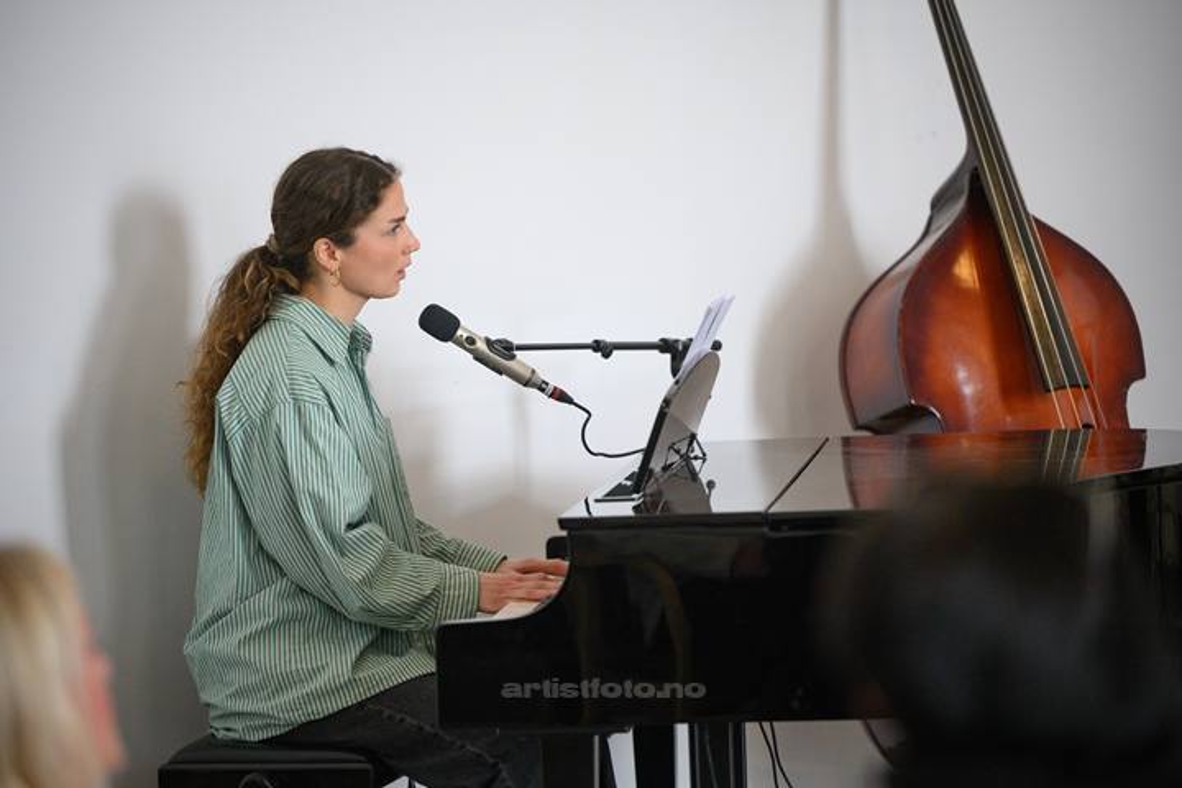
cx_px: 591
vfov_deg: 8.3
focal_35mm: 165
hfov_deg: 12.5
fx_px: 5417
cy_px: 394
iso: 2000
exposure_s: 1/640
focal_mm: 165
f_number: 2.8
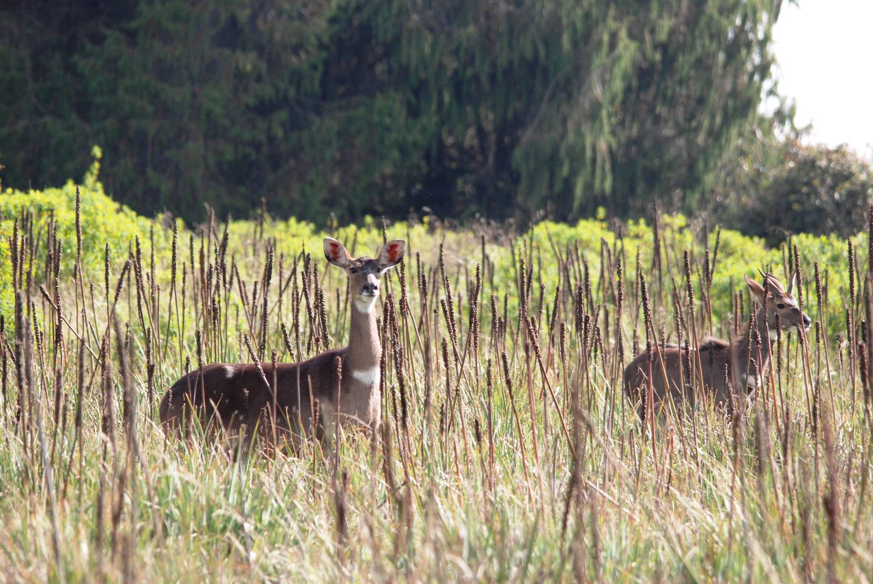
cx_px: 436
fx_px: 12746
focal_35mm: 525
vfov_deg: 2.6
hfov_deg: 3.9
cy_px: 292
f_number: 6.3
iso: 400
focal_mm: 350
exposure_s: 1/400
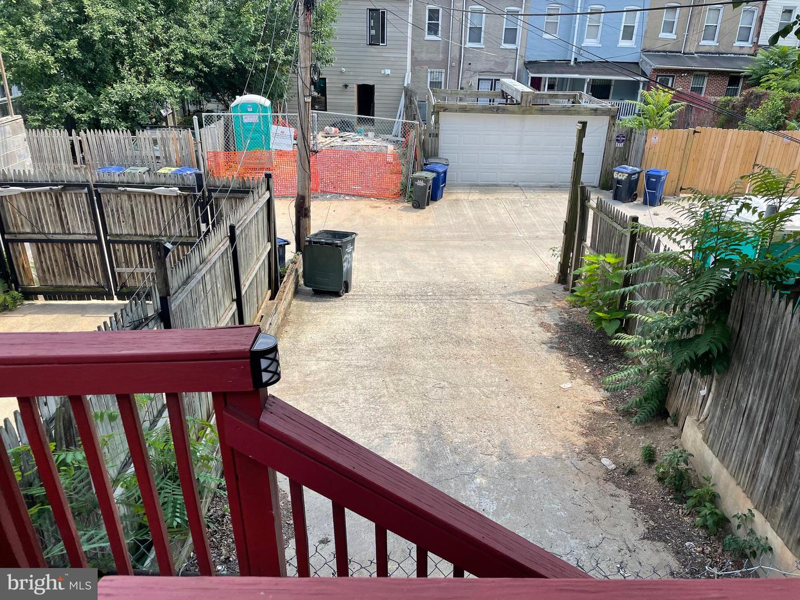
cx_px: 400
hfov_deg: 67.3
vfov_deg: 53.1
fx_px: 601
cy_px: 300
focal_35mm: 26
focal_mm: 4.2
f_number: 1.6
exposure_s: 1/1033
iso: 32
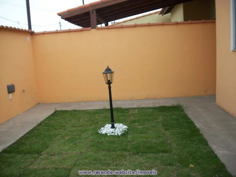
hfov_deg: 56.8
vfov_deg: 44.2
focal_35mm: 32
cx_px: 118
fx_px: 218
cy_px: 88
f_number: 2.9
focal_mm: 5.7
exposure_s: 1/250
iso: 80
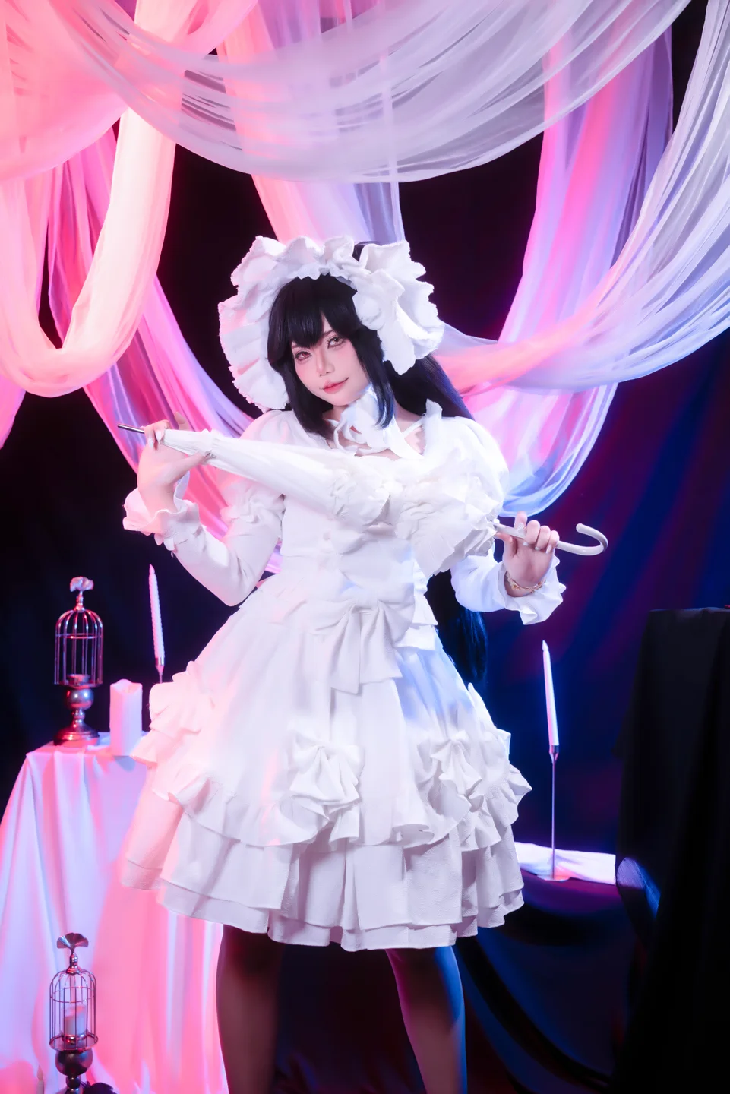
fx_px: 1185
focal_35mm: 39
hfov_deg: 34.2
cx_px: 365
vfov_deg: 49.5
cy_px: 547
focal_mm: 39
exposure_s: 1/200
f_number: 4
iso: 100
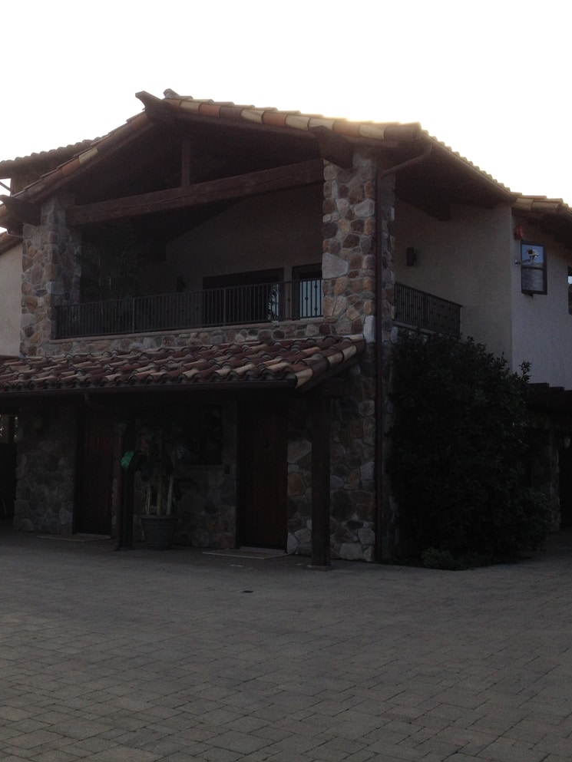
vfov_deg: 40.4
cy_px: 379
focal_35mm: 47
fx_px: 1035
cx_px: 186
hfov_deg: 30.6
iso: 50
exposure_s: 1/1022
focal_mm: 4.28
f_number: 2.4
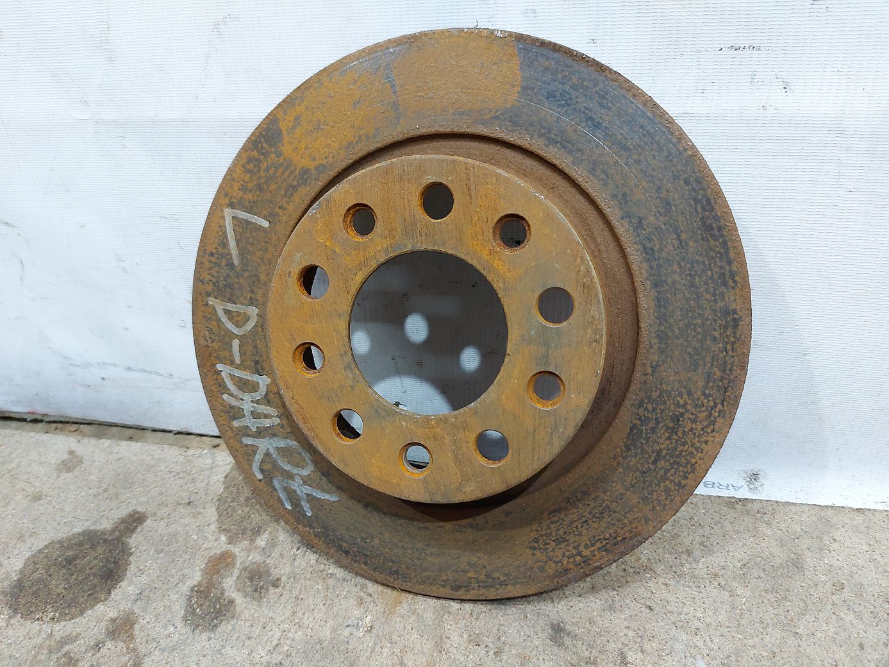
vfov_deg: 56.8
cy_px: 334
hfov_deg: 71.6
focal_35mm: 24
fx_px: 616
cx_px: 444
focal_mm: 5.23
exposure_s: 1/50
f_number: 1.8
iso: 200
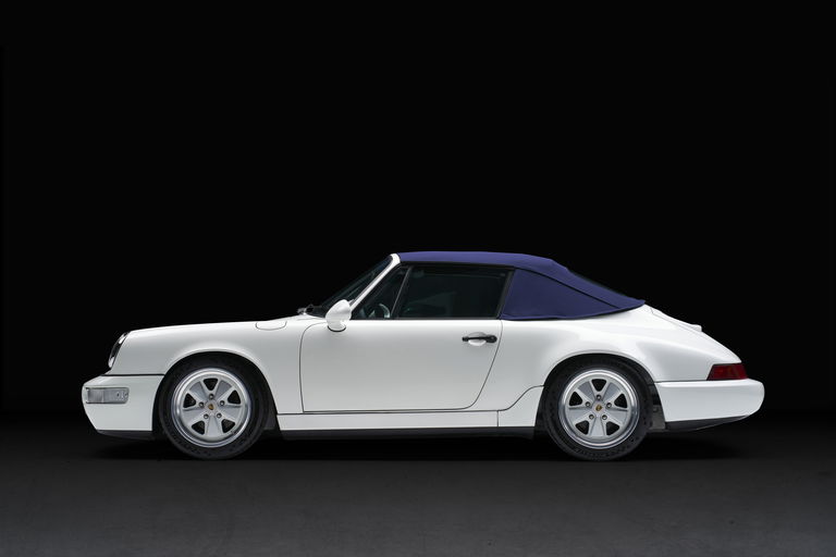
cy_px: 278
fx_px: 1393
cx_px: 418
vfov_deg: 22.6
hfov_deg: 33.4
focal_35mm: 60
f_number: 10
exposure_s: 1/125
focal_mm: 60
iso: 100
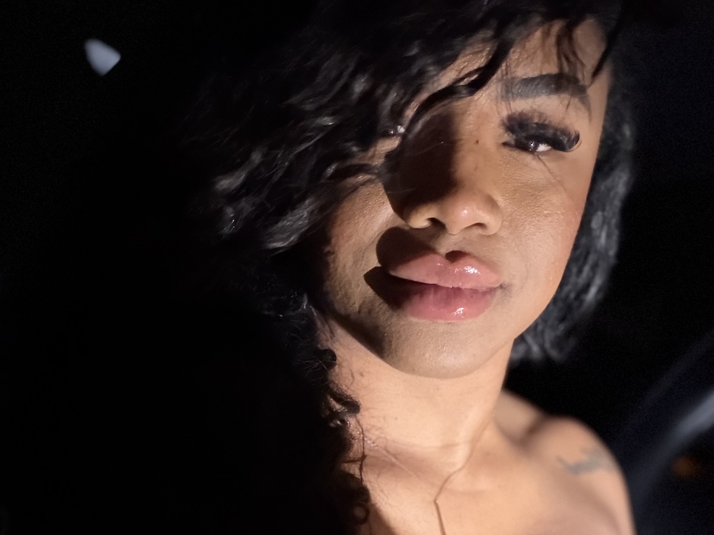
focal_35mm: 41
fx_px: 846
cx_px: 353
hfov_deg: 45.8
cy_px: 405
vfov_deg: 34.4
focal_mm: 2.71
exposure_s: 1/15
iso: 1600
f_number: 1.9
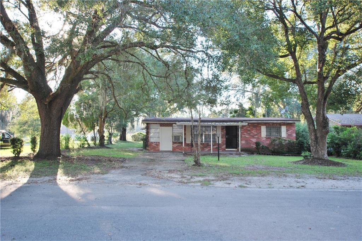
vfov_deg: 43.7
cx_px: 181
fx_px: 302
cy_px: 120
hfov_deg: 61.9
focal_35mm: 30
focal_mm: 20
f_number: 3.5
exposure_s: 1/125
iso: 100
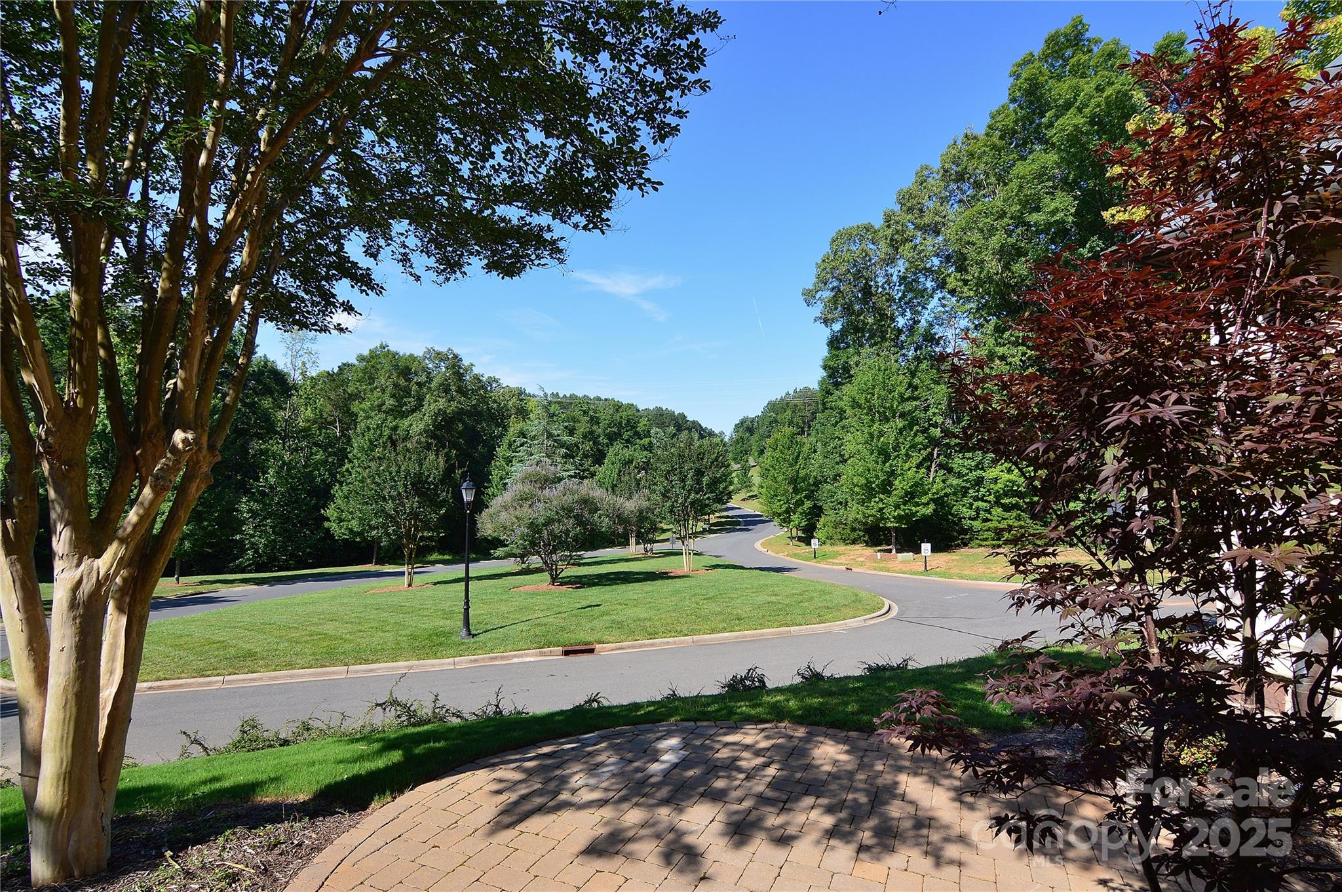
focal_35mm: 16
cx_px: 671
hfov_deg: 95.0
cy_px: 446
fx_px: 614
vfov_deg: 71.9
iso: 200
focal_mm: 11
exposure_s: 1/200
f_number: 10
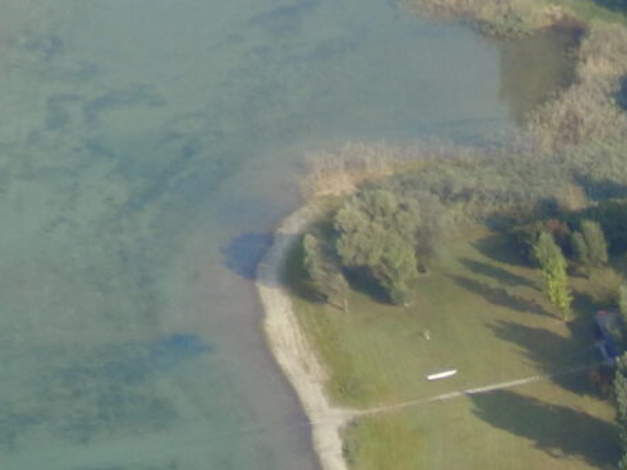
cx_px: 1365
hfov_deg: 8.9
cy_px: 1040
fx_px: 3711
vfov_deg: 6.9
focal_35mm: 205
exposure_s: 1/250
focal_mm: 8
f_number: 3.8
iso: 80
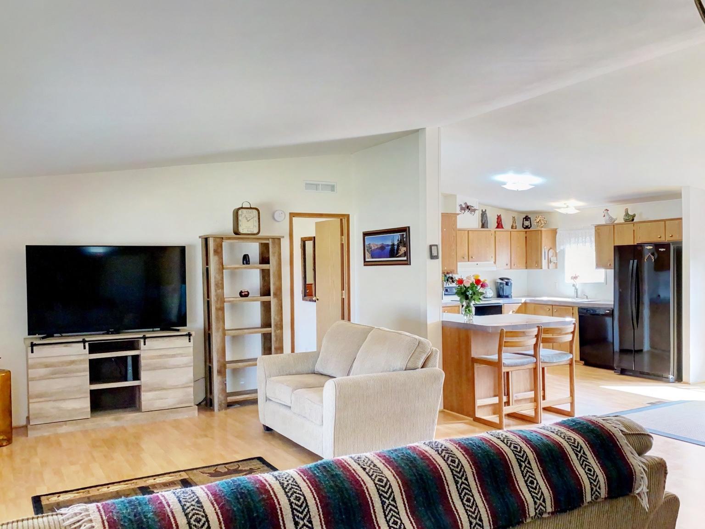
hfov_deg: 67.3
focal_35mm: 26
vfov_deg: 53.1
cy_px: 264
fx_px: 530
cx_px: 352
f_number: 1.8
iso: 80
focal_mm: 4.25
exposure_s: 1/60
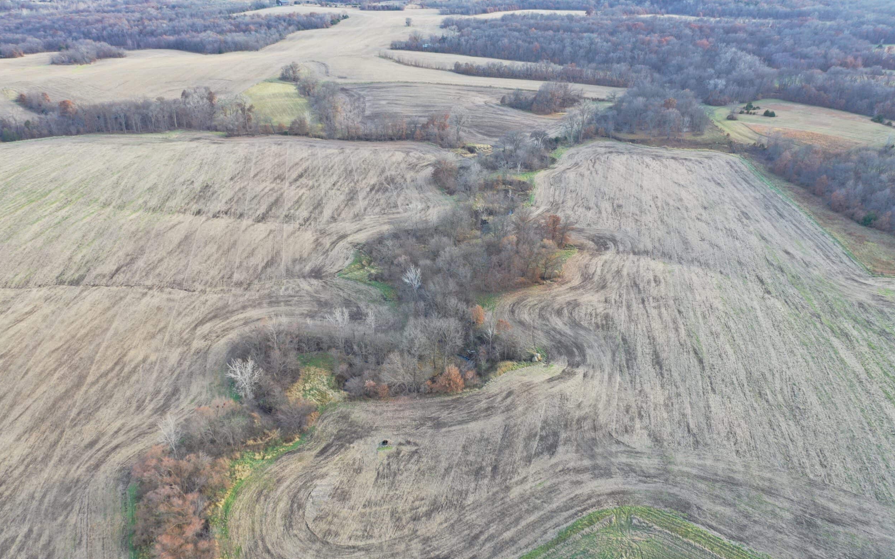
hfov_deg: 64.6
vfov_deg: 43.1
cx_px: 447
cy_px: 292
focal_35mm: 29
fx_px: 707
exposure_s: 1/60
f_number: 3.5
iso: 100
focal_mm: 10.26
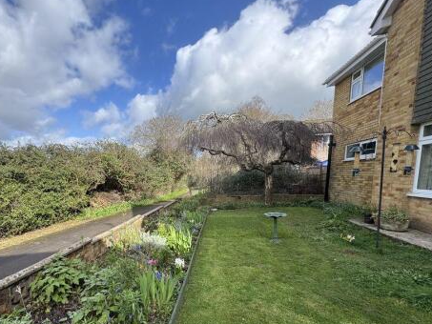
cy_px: 202
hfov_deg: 85.9
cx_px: 160
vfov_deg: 70.5
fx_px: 225
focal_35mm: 18
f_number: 2.2
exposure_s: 1/664
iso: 40
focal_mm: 2.22
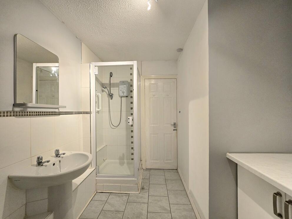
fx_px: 110
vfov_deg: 89.9
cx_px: 146
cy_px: 110
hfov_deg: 106.2
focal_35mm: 13
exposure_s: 1/50.3
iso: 250
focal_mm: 2.2
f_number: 2.2
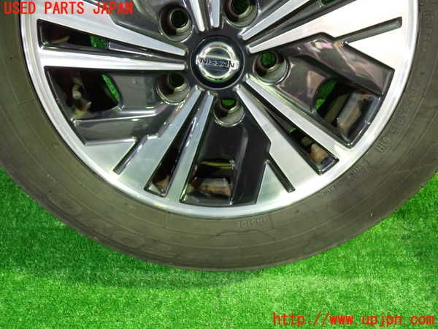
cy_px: 164
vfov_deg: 46.8
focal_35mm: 30
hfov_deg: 60.0
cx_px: 219
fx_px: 380
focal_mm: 5.4
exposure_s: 1/30
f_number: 2.3
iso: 800
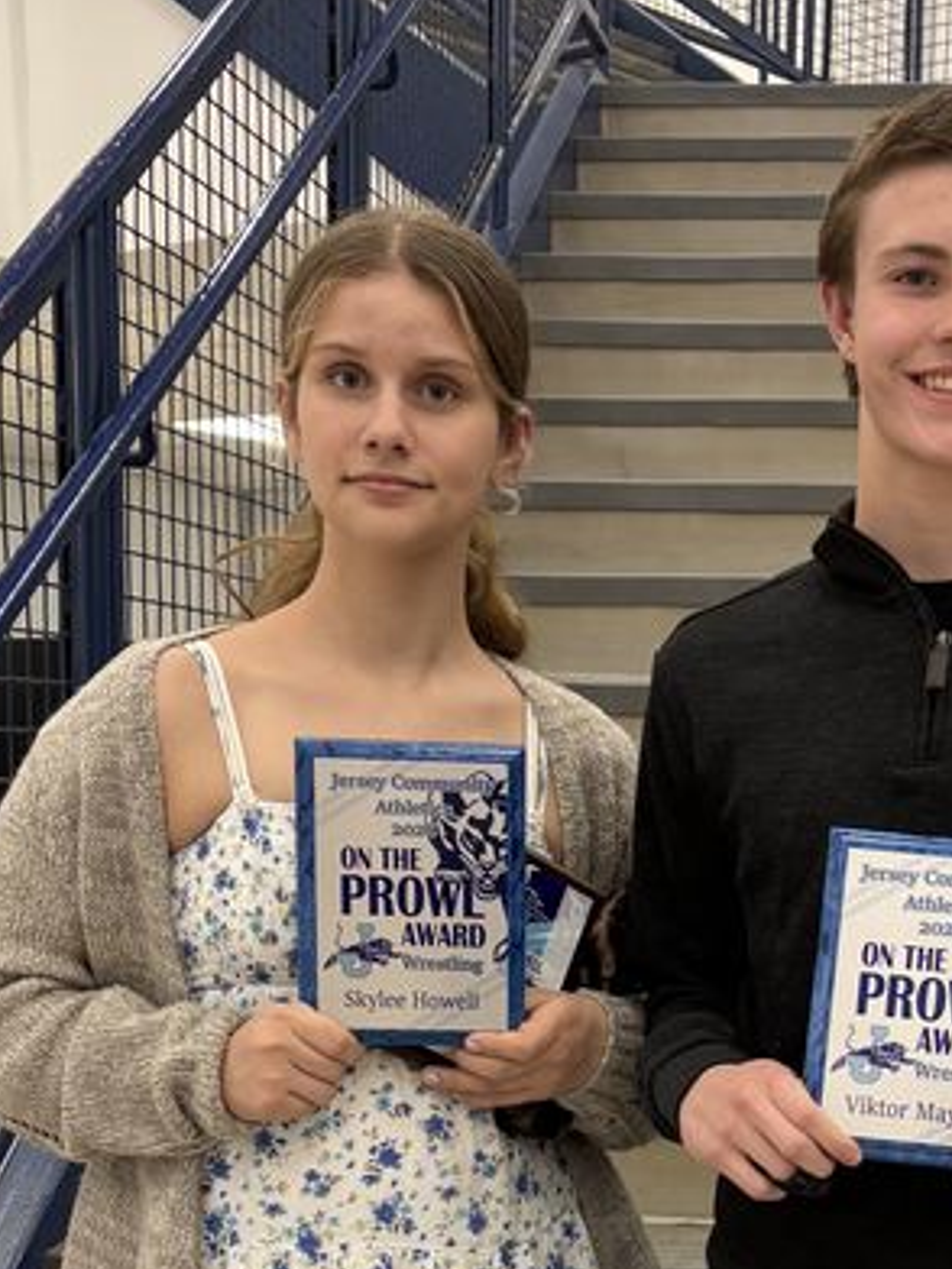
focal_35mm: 68
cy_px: 1266
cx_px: 754
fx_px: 2493
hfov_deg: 21.4
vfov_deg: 27.0
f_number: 1.6
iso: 125
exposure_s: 1/60
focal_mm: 5.96
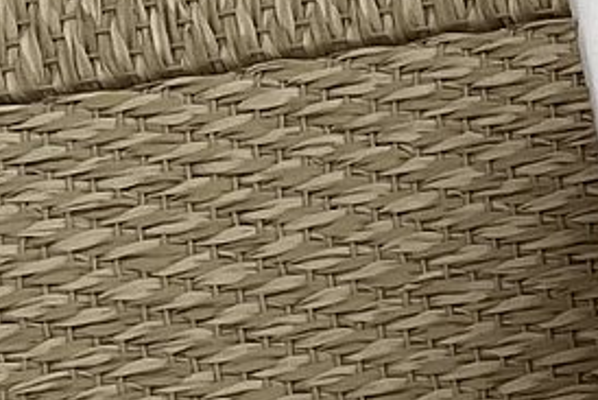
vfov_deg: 8.4
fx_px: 2709
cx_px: 1563
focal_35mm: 163
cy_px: 422
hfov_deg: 10.4
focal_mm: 3.99
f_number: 1.8
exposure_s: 1/60
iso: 160
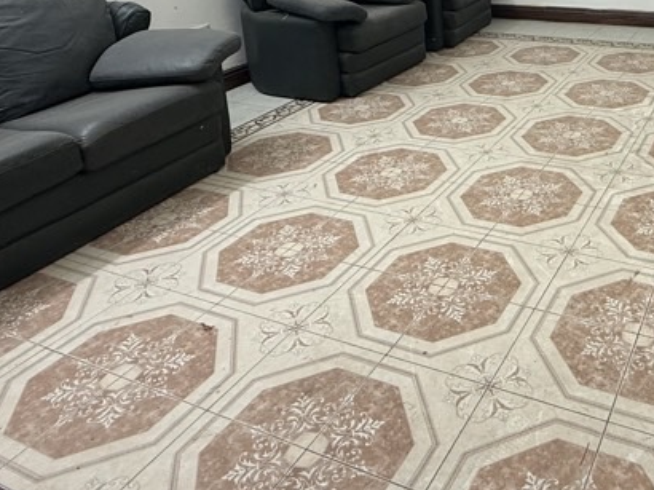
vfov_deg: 36.3
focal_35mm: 35
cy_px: -6
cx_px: 531
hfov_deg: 49.3
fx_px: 661
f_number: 2.2
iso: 200
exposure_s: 1/50
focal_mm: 2.22
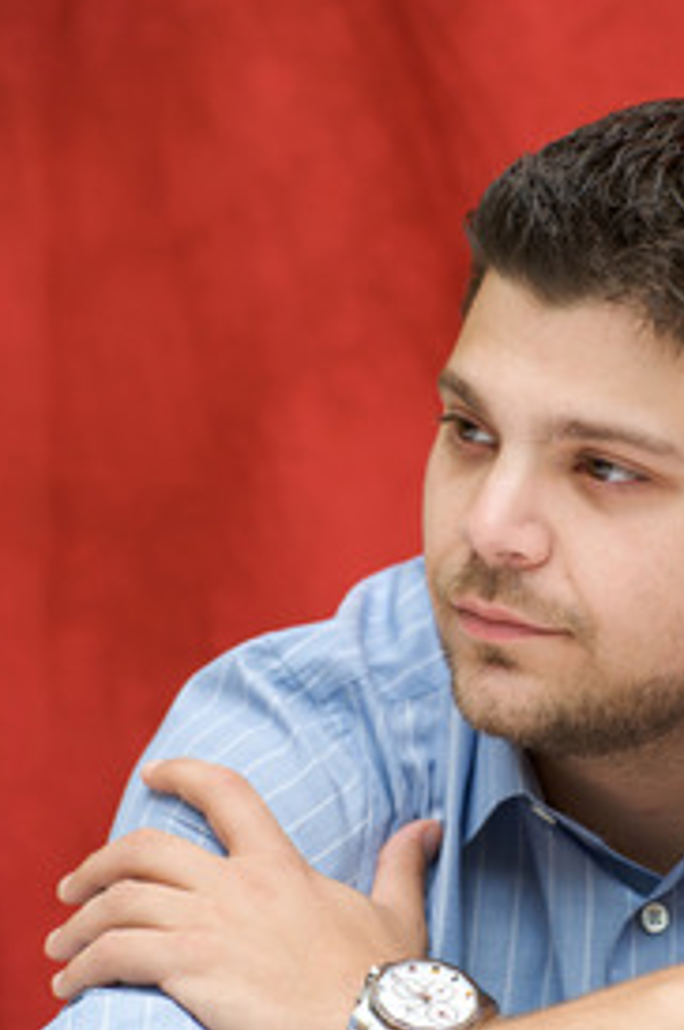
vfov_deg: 11.6
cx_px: 475
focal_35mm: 178
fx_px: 5085
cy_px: 579
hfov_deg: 7.7
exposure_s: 1/60
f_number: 6.3
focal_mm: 122
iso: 640
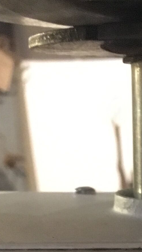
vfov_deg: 12.4
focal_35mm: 144
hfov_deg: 8.2
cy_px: 564
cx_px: 232
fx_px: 964
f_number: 2.2
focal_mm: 4.15
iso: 200
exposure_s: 1/17
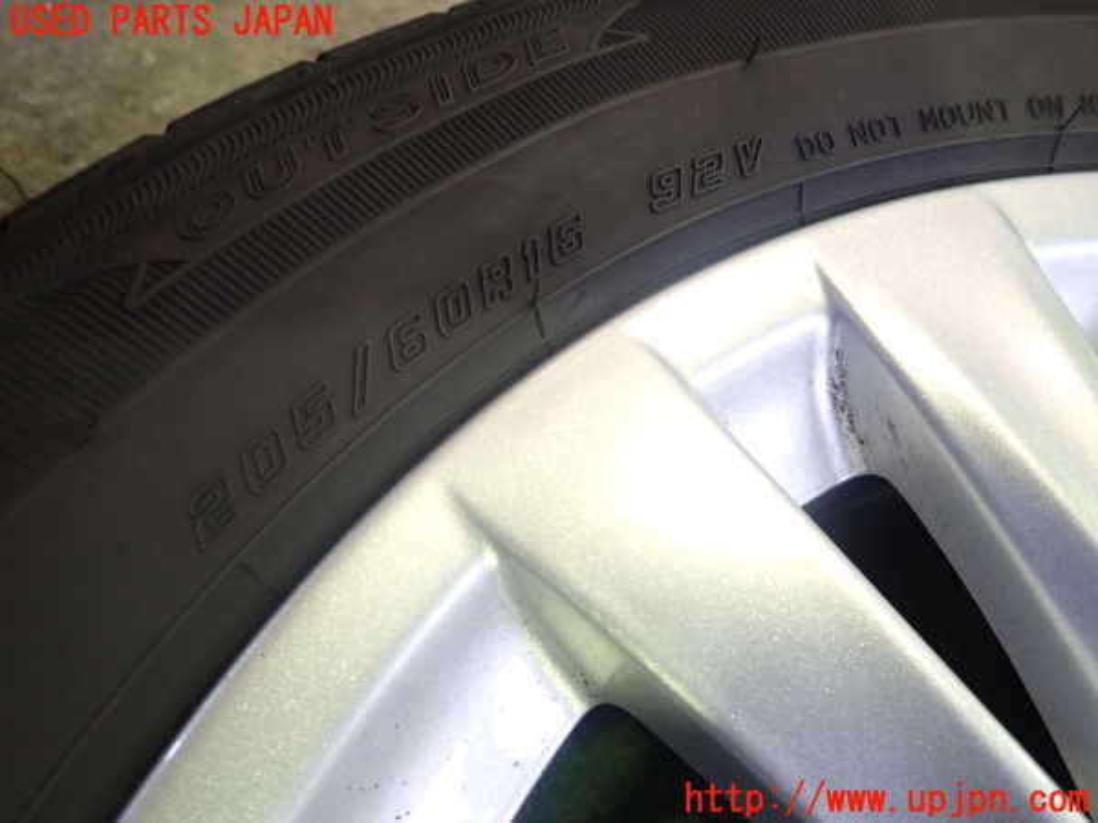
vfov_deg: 54.9
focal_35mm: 25
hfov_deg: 69.4
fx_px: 793
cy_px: 412
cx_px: 549
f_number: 2
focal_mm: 4.5
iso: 250
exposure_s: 1/30
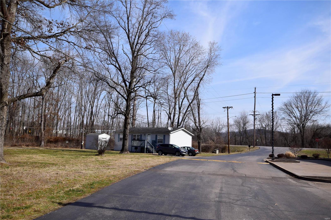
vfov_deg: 43.6
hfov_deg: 61.9
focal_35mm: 30
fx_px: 276
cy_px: 110
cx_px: 166
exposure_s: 1/500
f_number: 11
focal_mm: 20
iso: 400
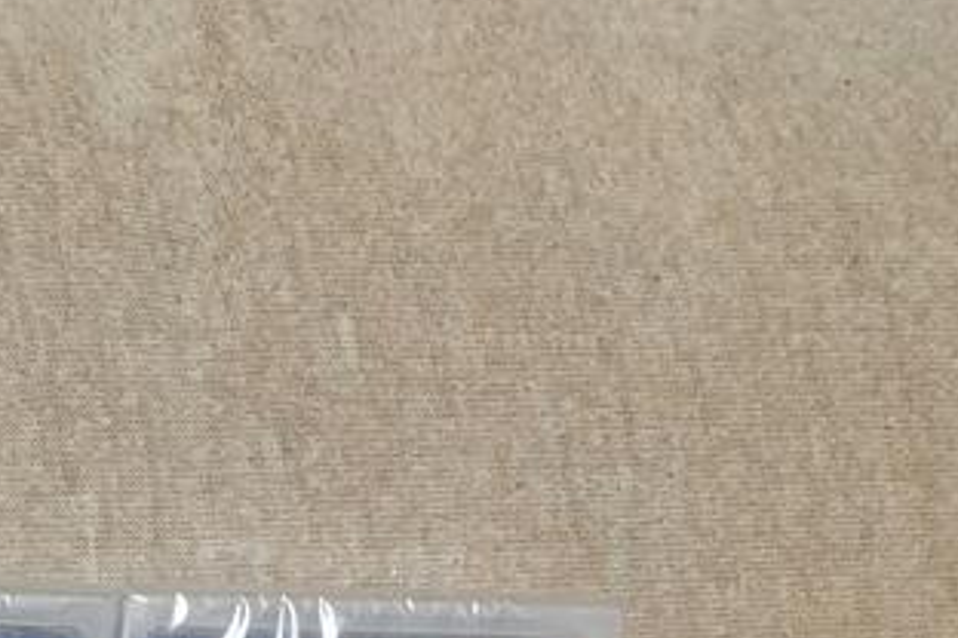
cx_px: -491
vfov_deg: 11.2
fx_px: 2954
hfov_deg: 16.7
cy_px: 1276
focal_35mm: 111
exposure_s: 1/40
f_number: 1.8
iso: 500
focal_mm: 5
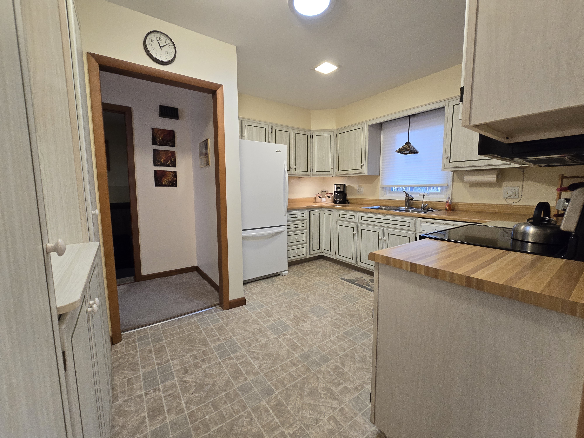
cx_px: 292
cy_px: 219
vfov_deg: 89.9
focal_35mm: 13
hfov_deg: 106.2
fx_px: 219
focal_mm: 2.2
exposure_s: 1/60
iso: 320
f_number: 2.2
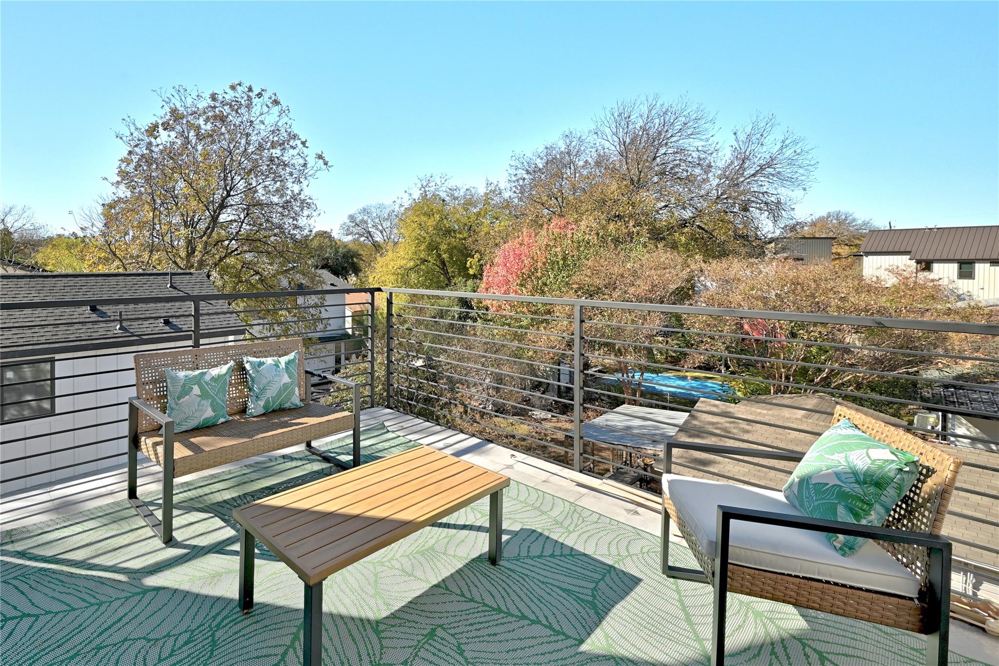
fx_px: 388
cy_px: 333
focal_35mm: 14
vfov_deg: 81.2
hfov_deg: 104.3
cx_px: 500
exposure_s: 1/250
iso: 400
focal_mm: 14
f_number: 10
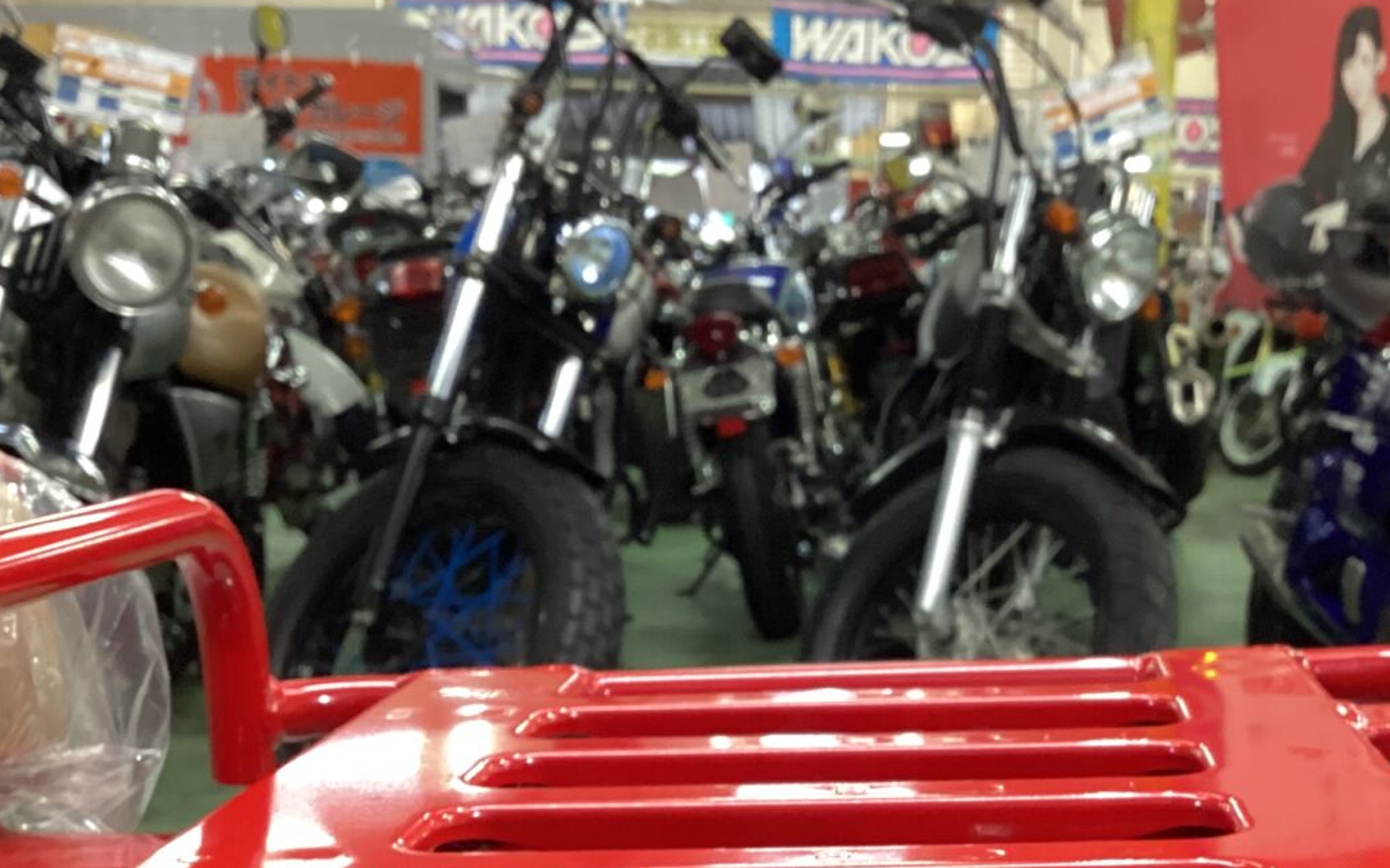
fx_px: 2311
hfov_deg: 33.2
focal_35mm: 61
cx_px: 930
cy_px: 910
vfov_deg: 20.5
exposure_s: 1/40
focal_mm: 3.3
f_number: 2.4
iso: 400
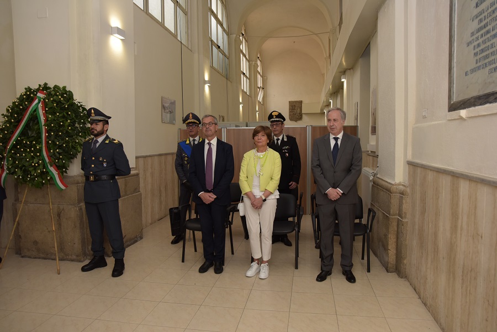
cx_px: 248
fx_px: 331
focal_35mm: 24
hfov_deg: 73.7
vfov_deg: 53.1
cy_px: 166
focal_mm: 24
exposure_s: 1/160
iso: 1000
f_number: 4.5
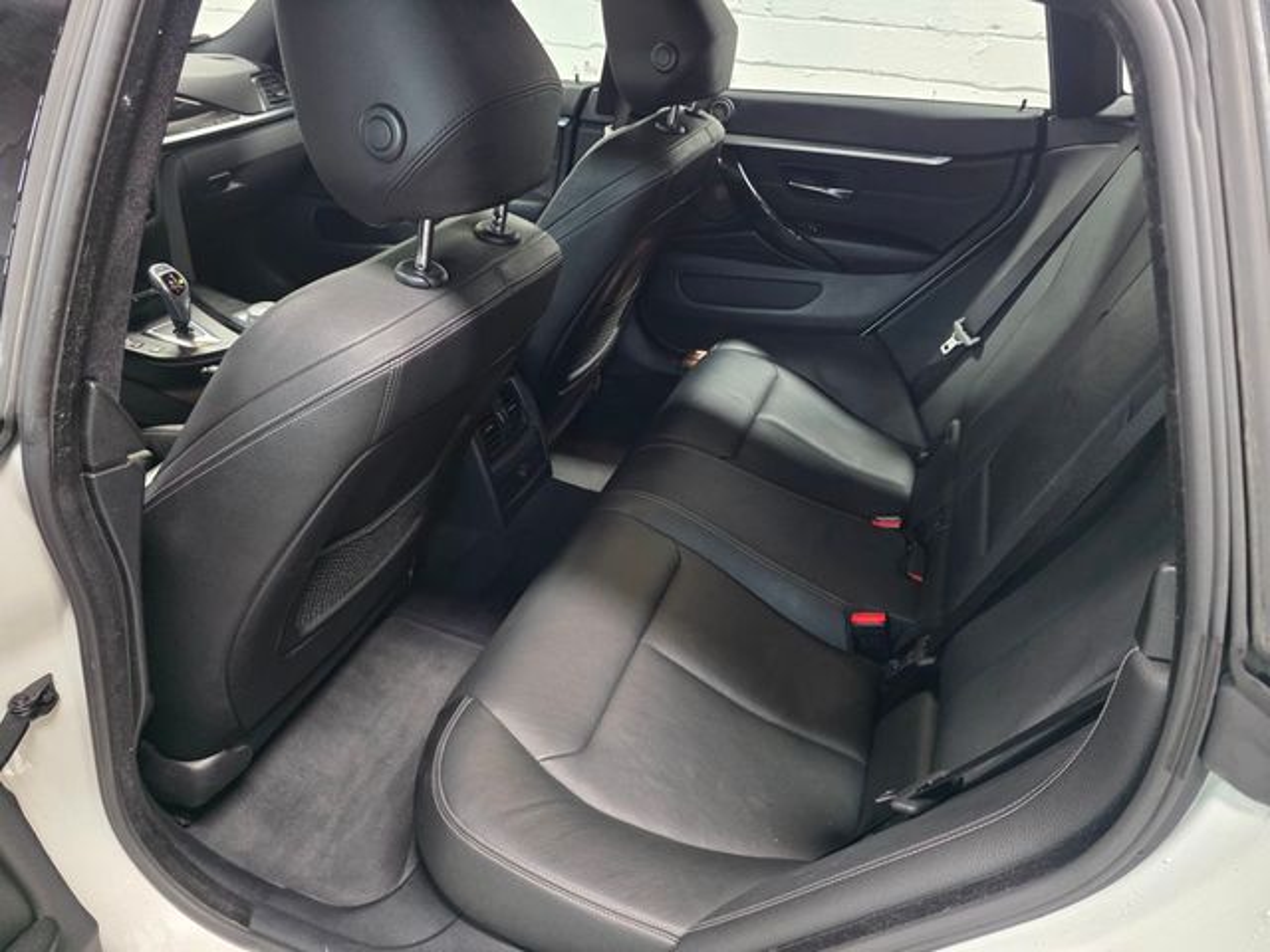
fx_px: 844
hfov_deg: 73.9
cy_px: 476
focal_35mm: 23
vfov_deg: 58.9
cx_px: 635
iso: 1000
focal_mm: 6.3
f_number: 1.7
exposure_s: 1/120
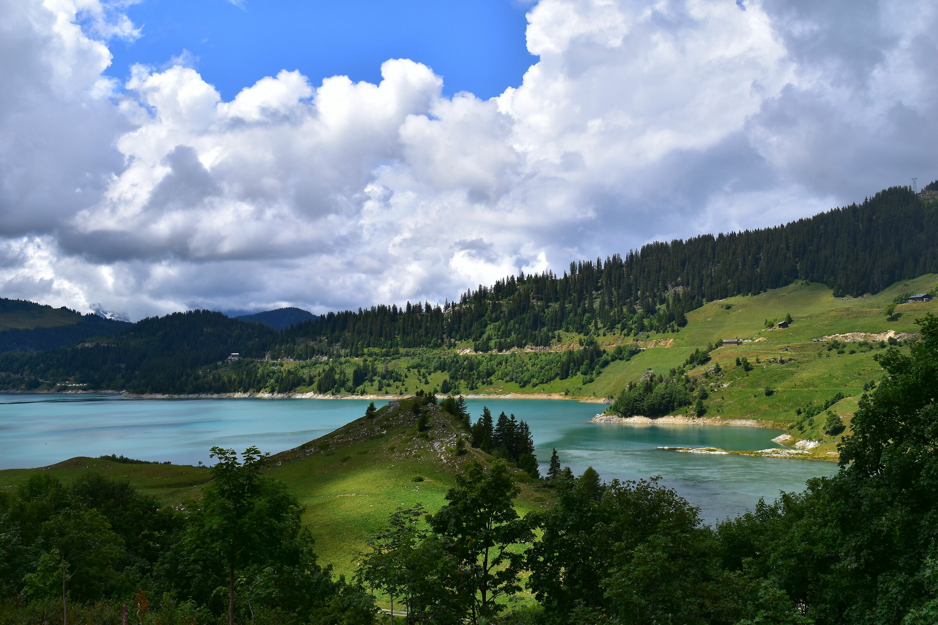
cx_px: 469
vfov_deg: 36.9
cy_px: 312
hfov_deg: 53.1
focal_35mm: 36
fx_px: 938
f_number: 11
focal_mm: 24
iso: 200
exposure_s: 1/500
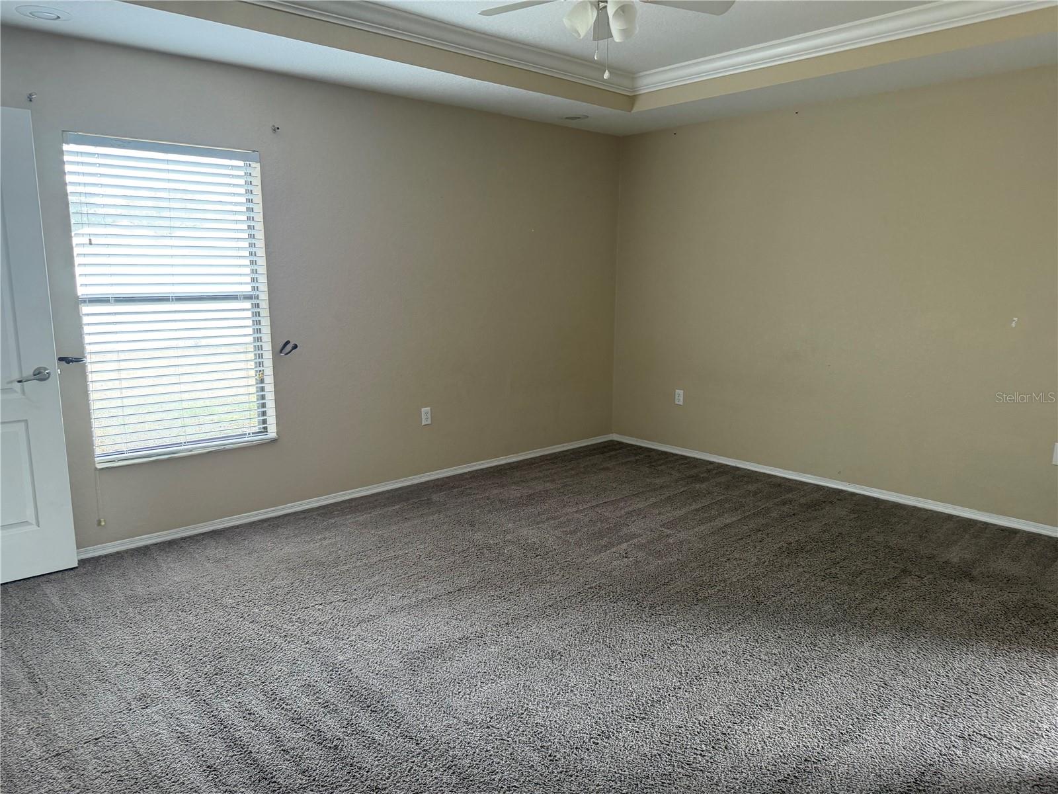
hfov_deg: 71.6
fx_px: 734
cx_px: 529
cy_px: 397
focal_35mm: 24
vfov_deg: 56.8
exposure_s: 1/60
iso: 250
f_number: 1.78
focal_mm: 6.76
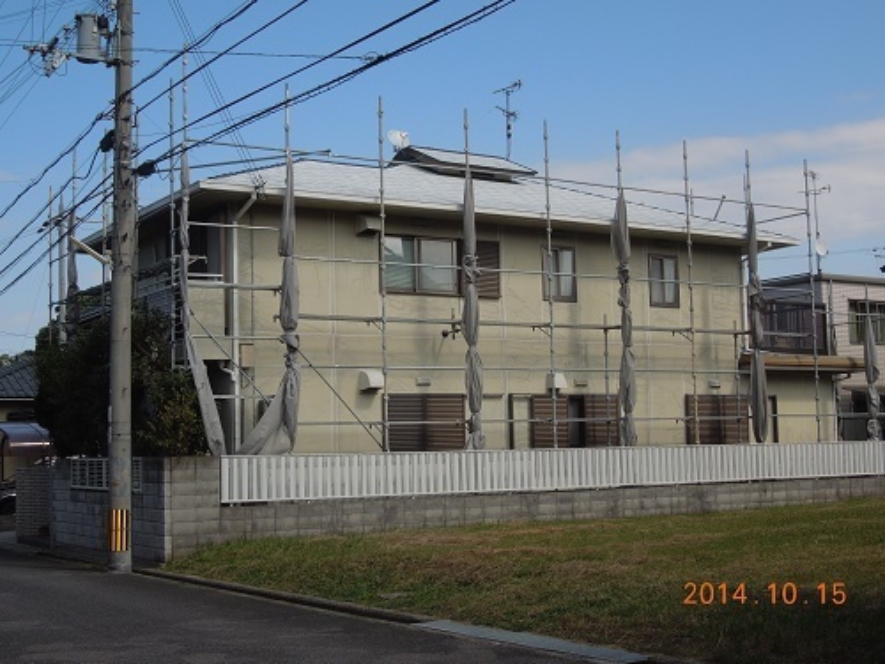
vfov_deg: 30.3
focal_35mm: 48
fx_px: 1227
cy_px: 332
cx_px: 442
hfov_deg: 39.7
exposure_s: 1/800
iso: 100
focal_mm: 8.7
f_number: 4
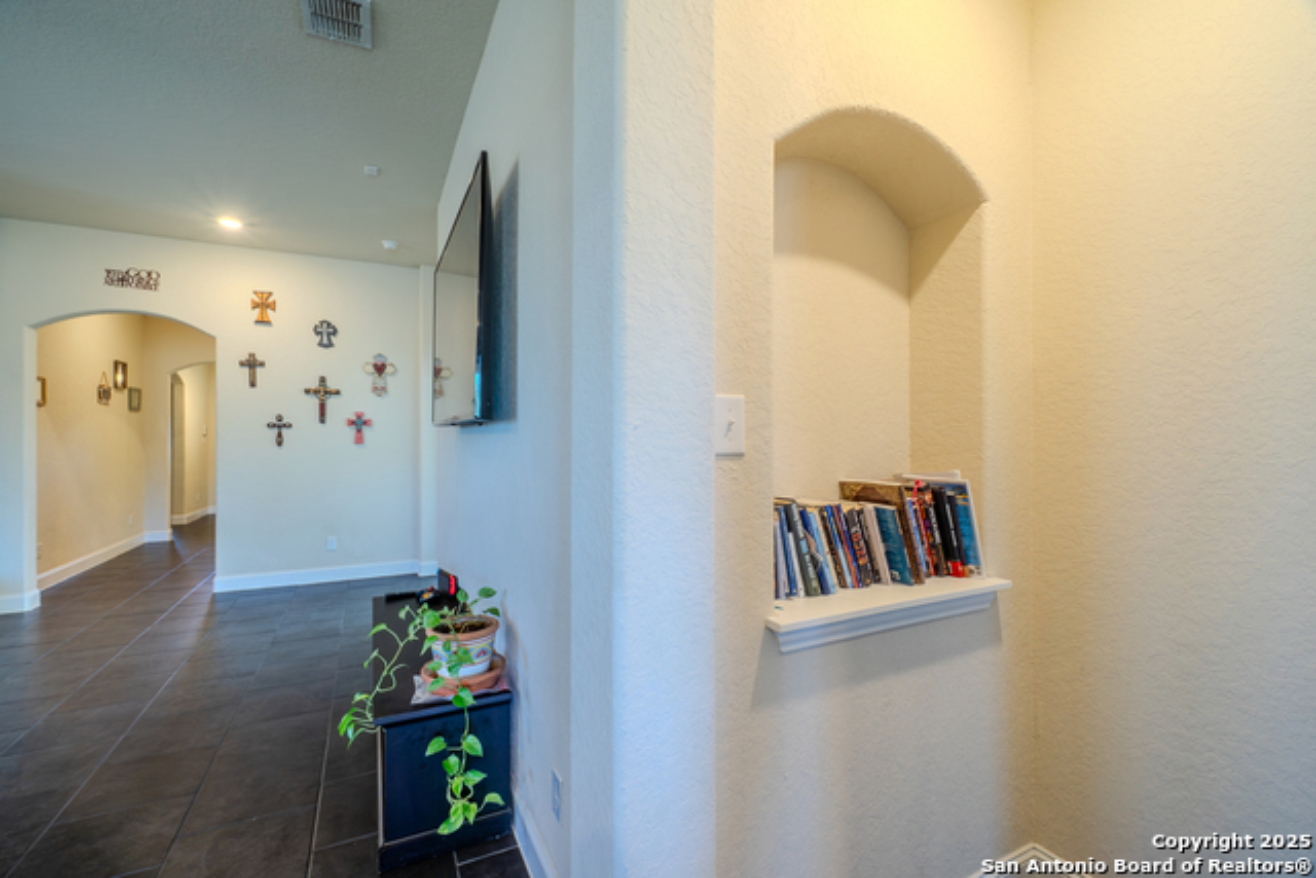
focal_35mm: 15
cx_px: 658
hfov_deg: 100.4
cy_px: 439
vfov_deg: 77.4
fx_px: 548
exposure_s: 1/13
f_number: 11
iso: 400
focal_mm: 10
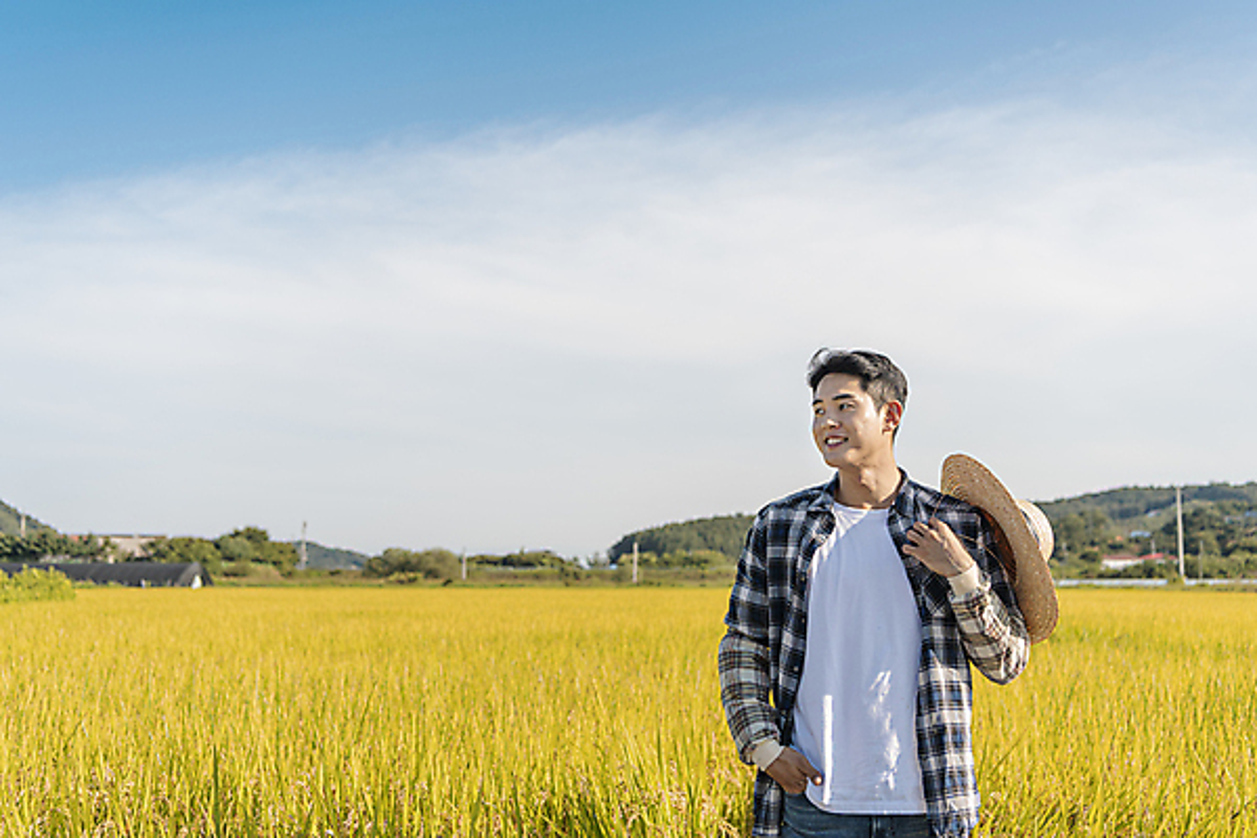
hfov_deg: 50.7
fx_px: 1327
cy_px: 419
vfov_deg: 35.1
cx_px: 628
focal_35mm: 38
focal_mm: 38
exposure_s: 1/1250
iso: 100
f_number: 3.5
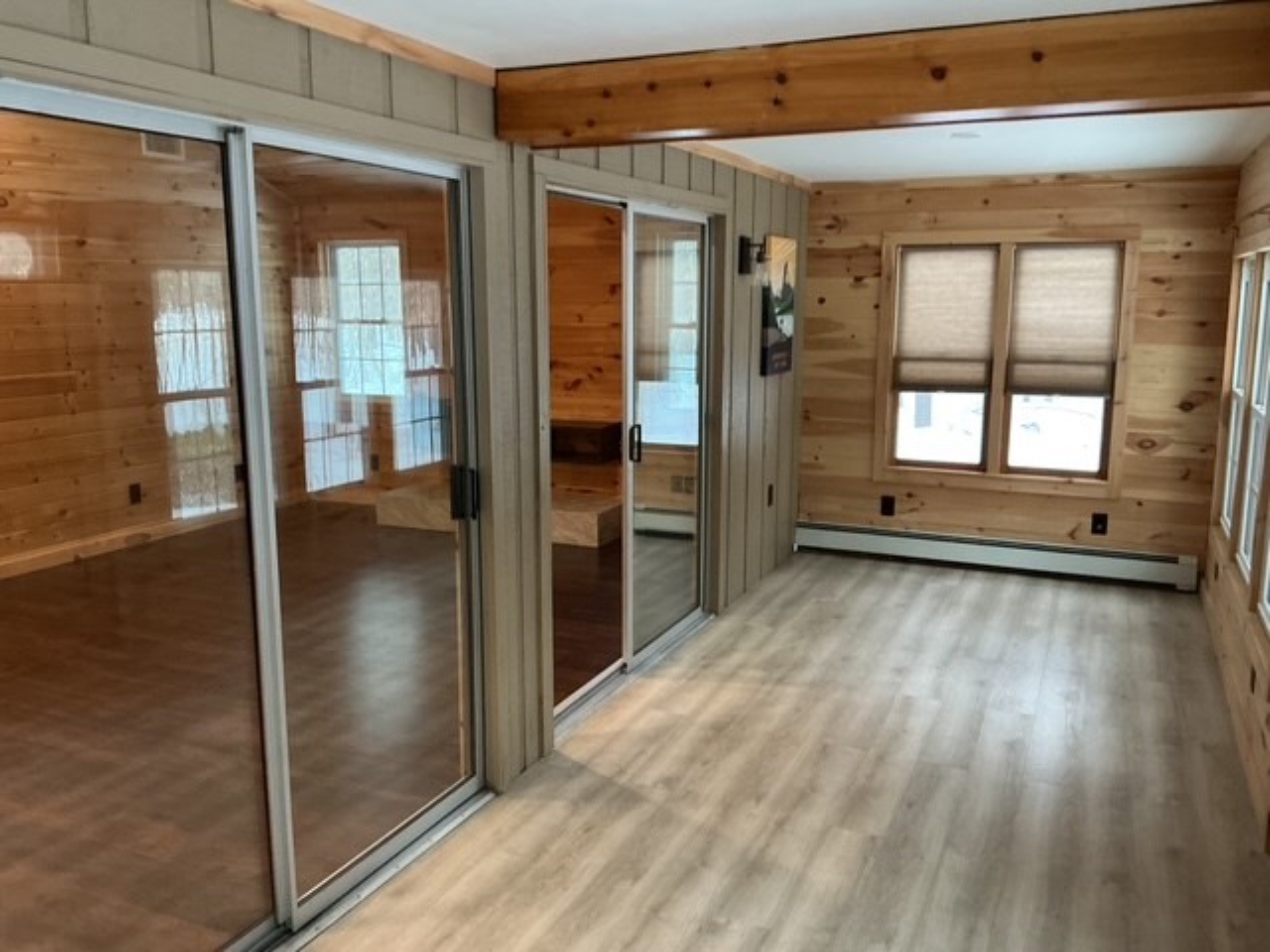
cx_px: 635
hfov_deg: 61.7
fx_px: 1064
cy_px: 476
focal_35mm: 29
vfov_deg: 48.2
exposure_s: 1/60
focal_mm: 3
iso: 200
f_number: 1.8
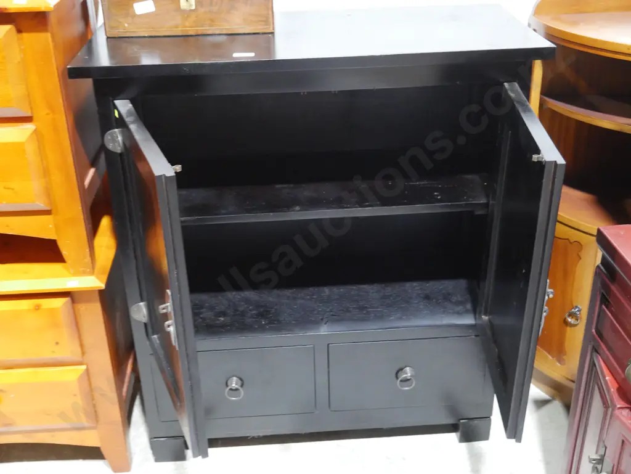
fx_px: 766
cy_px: 237
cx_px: 316
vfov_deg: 34.4
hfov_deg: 44.8
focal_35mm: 42
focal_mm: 21
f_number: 4.6
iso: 3200
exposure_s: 1/50
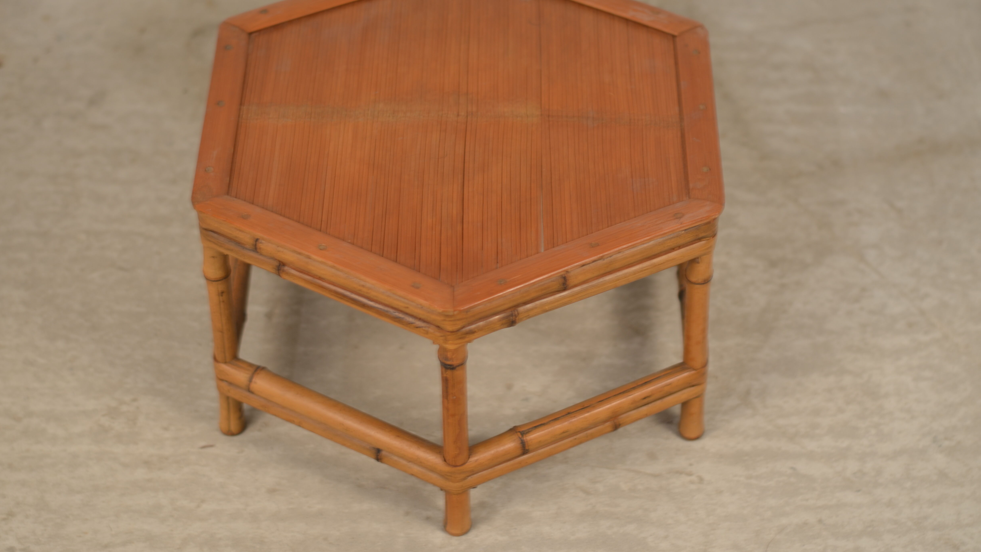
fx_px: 2055
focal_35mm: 79
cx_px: 493
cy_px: 235
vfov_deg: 15.3
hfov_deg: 26.8
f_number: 2.2
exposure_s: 1/20
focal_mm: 50
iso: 100
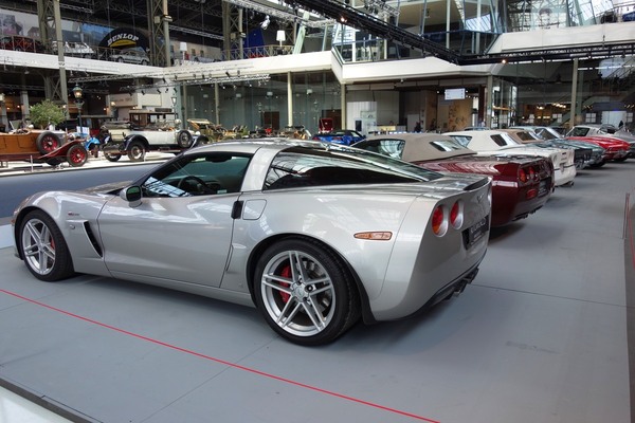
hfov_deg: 65.5
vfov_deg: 46.4
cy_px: 212
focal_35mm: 28
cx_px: 318
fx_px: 494
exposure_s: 1/100
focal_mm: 10.4
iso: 125
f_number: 3.2
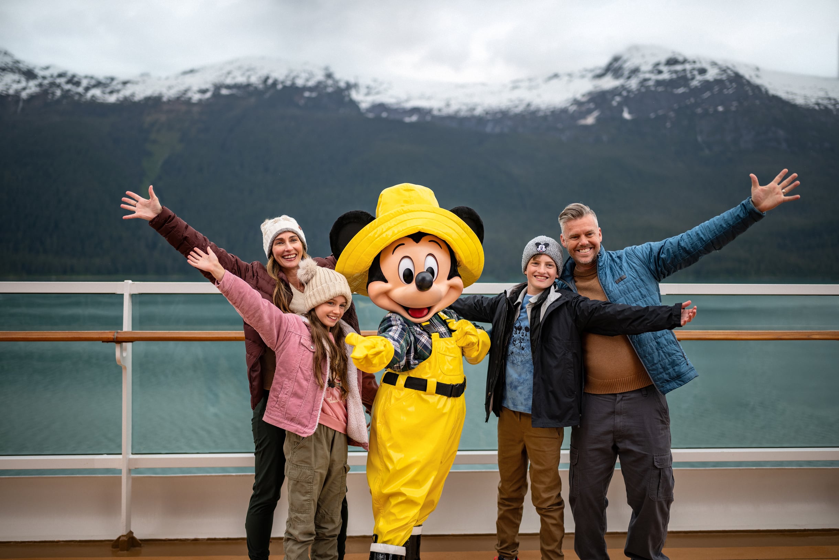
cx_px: 420
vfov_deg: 37.9
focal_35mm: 35
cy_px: 280
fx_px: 816
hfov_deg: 54.4
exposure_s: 1/2000
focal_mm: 35
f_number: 1.2
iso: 160
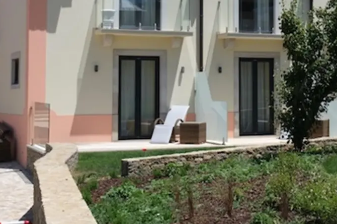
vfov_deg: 15.9
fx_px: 796
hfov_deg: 23.4
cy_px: 38
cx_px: 288
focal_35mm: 85
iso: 320
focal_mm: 32.1
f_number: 20
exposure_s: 1/125
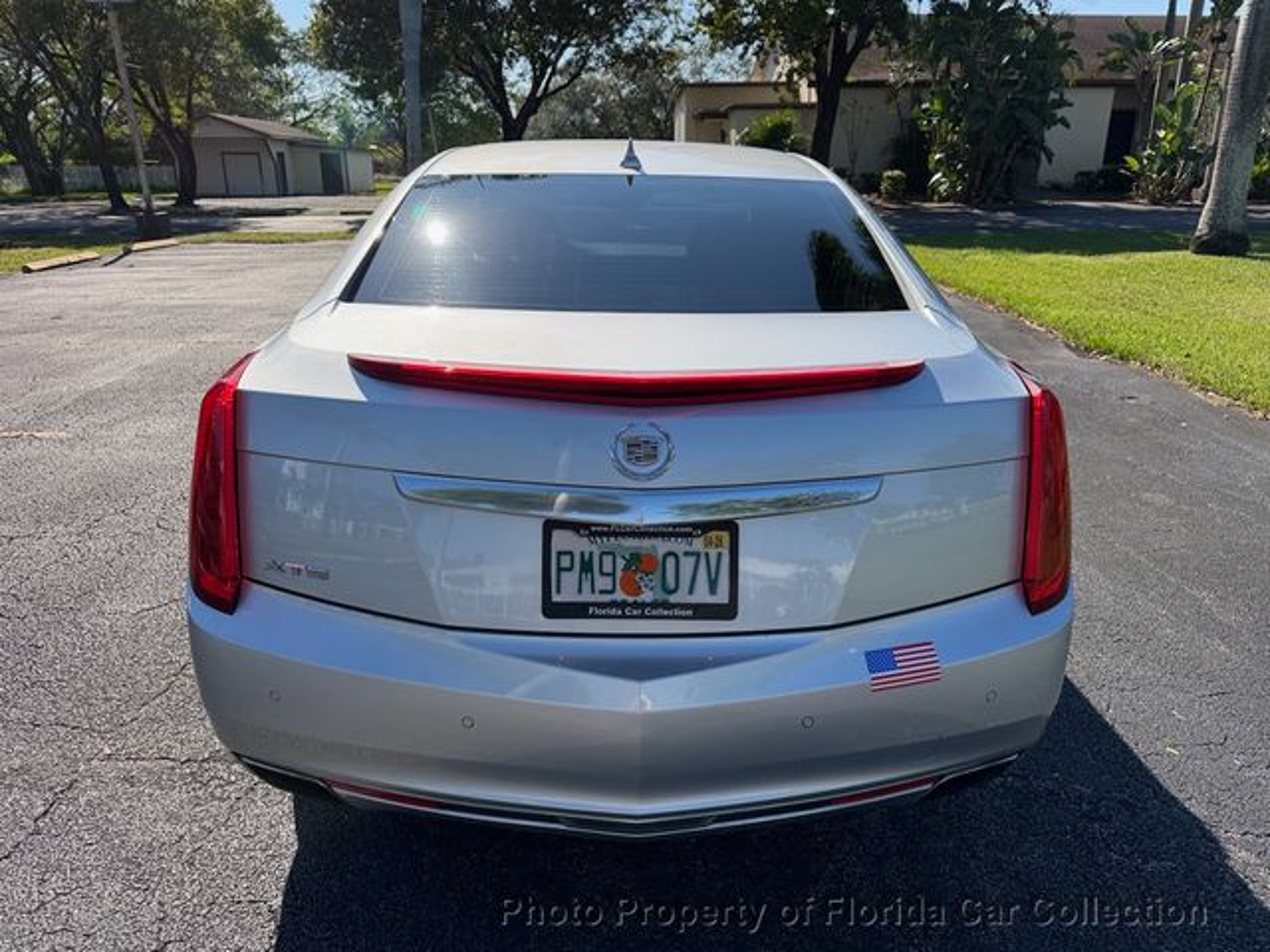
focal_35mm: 24
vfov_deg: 56.8
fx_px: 881
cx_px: 635
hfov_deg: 71.6
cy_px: 476
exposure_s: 1/4673
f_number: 1.78
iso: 100
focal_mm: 6.76
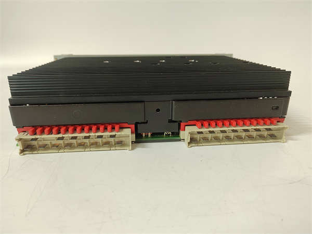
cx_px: 156
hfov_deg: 73.9
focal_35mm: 23
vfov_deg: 58.9
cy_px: 117
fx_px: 207
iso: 1550
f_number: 1.9
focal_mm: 5.52
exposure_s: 1/50
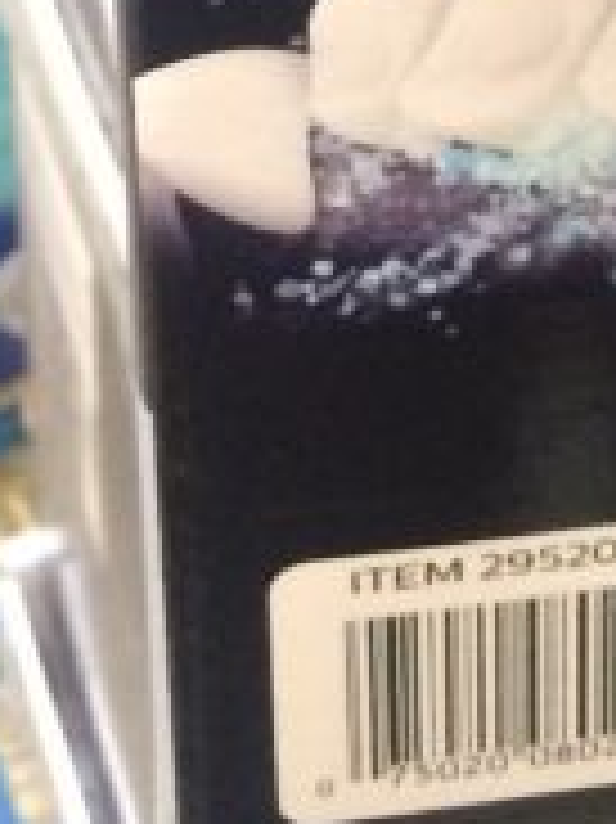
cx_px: 1016
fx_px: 3848
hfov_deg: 8.9
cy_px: -1360
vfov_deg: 10.1
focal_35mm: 162
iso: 250
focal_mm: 4.15
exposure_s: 1/30
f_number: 2.2
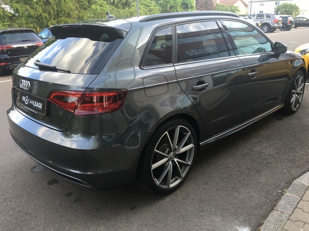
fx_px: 259
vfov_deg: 48.2
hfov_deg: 61.7
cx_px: 154
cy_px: 116
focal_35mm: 29
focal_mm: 4.15
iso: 25
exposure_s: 1/104
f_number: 2.2
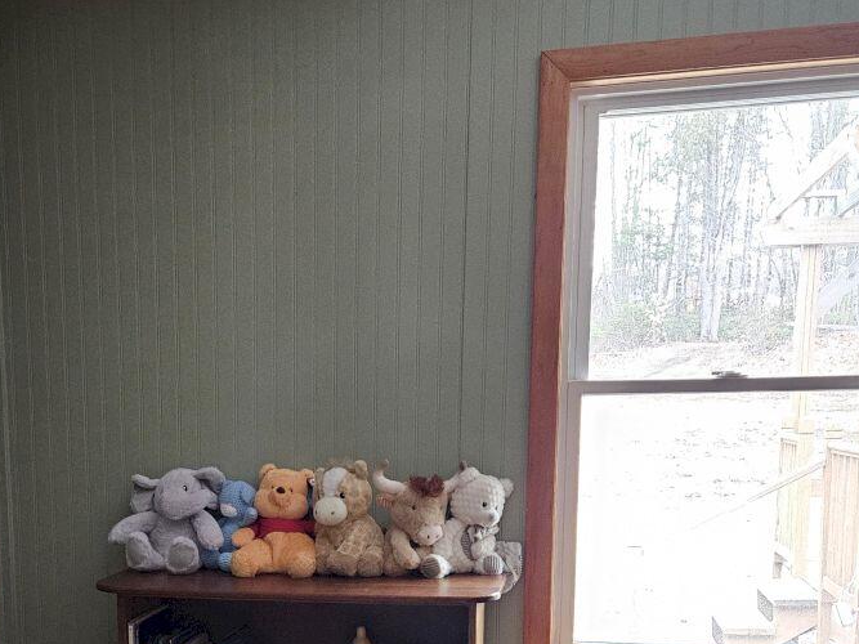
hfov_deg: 40.7
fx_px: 1141
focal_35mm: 46
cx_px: 287
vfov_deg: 30.4
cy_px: 559
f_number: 1.8
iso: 640
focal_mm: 5.4
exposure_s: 1/30
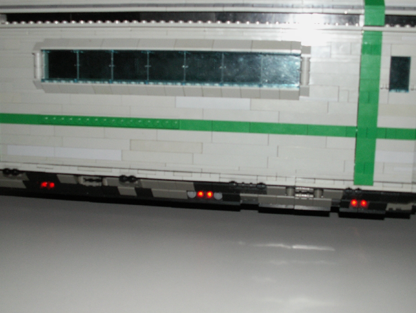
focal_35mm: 45
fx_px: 541
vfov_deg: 32.2
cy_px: 157
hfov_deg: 42.1
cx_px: 210
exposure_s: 1/40
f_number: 2.8
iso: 160
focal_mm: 6.56
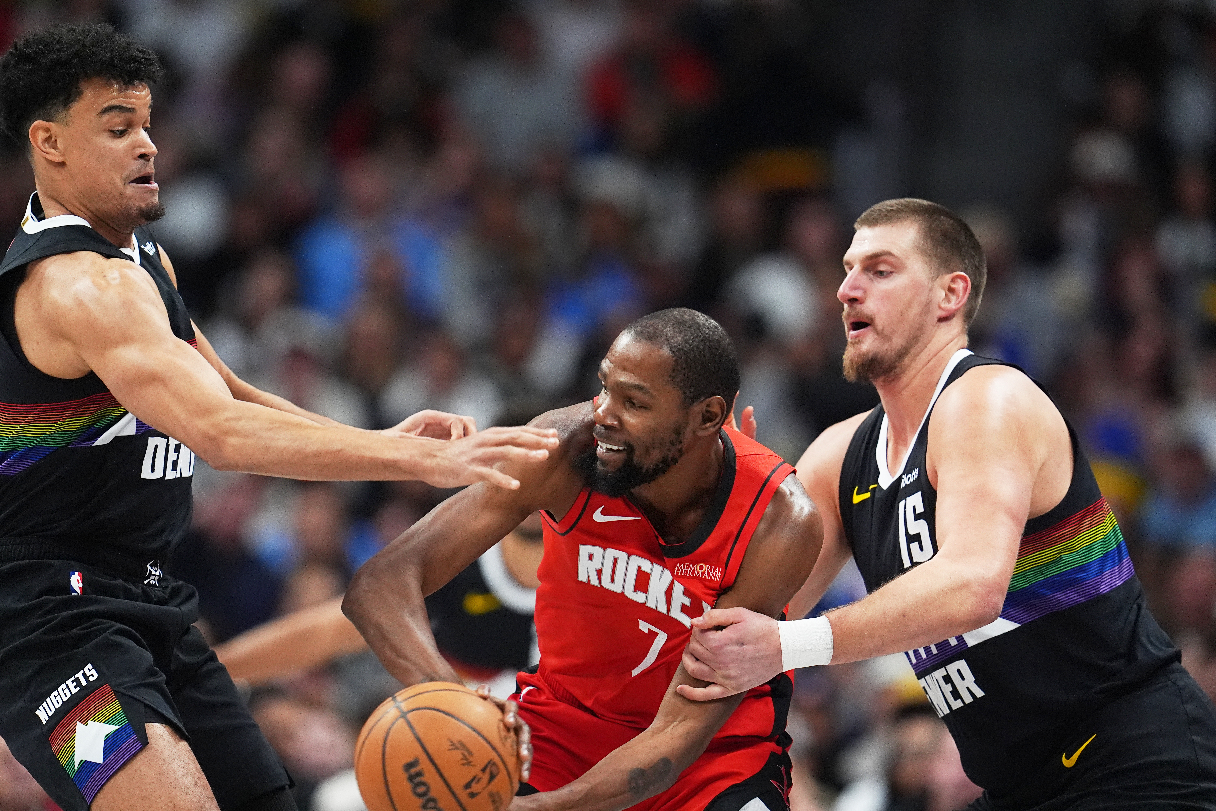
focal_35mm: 400
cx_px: 608
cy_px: 406
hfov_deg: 5.2
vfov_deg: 3.4
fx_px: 13510
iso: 5000
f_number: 3.5
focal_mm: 400
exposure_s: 1/1600
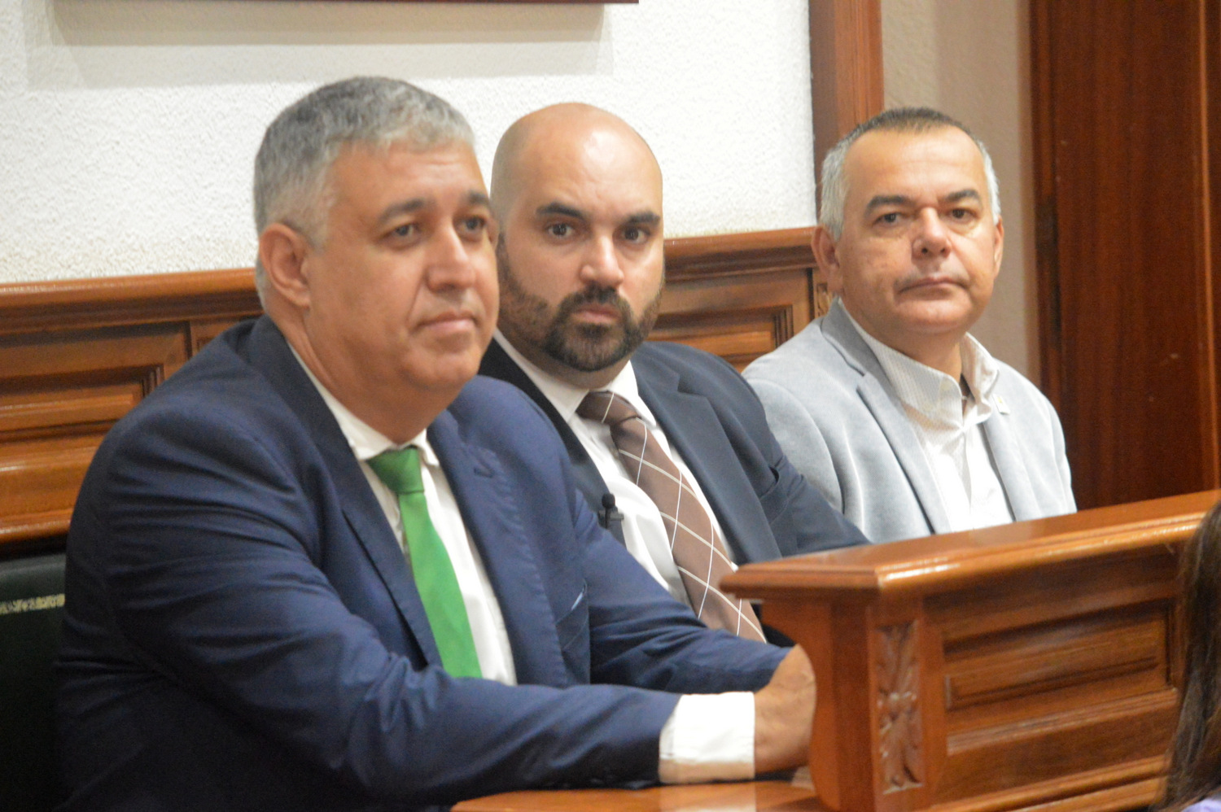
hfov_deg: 13.0
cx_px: 610
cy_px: 406
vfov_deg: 8.7
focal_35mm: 158
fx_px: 5338
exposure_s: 1/100
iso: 6400
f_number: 7.1
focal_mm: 105
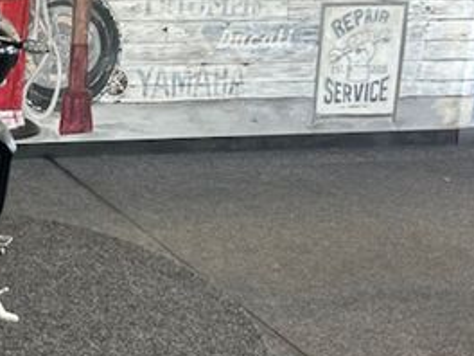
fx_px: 863
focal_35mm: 63
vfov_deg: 23.1
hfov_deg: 27.8
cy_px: 93
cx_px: -57
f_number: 1.5
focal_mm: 5.7
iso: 80
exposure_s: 1/100
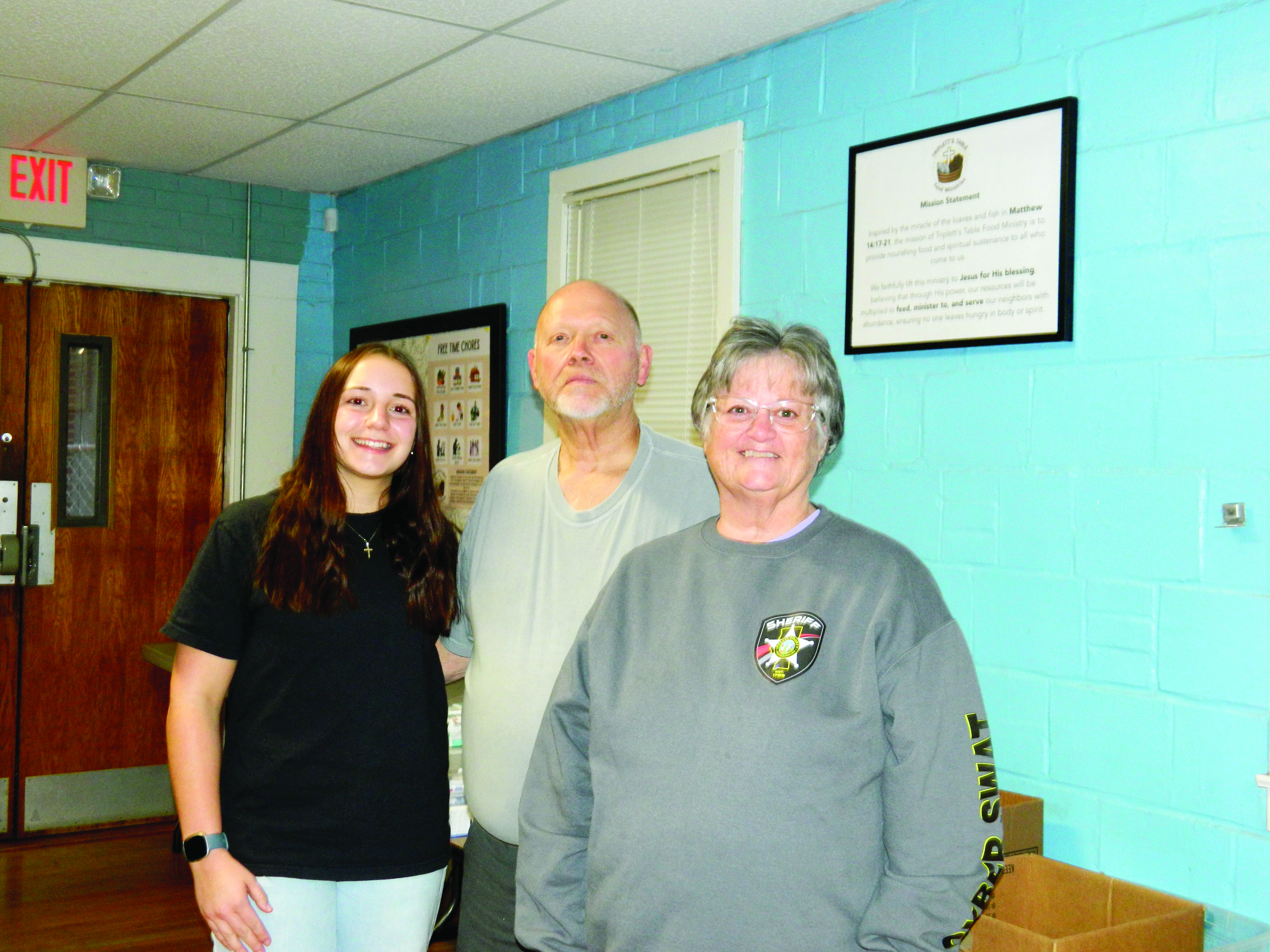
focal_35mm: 41
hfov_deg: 45.8
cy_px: 476
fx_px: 1504
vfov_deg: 35.1
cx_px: 635
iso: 200
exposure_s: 1/30
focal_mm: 7.3
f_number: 3.5
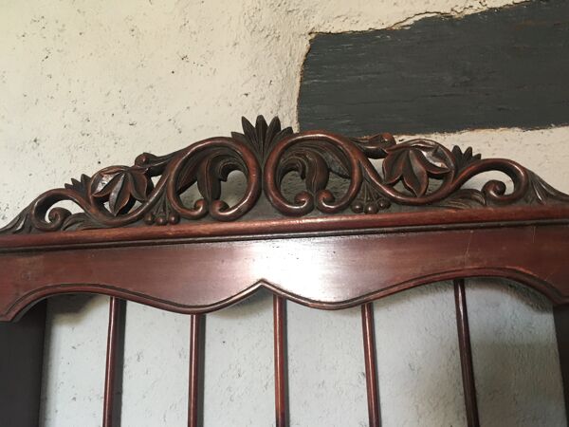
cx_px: 284
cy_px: 214
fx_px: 477
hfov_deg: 61.7
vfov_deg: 48.2
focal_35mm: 29
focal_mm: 4.15
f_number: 2.2
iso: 200
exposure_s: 1/17
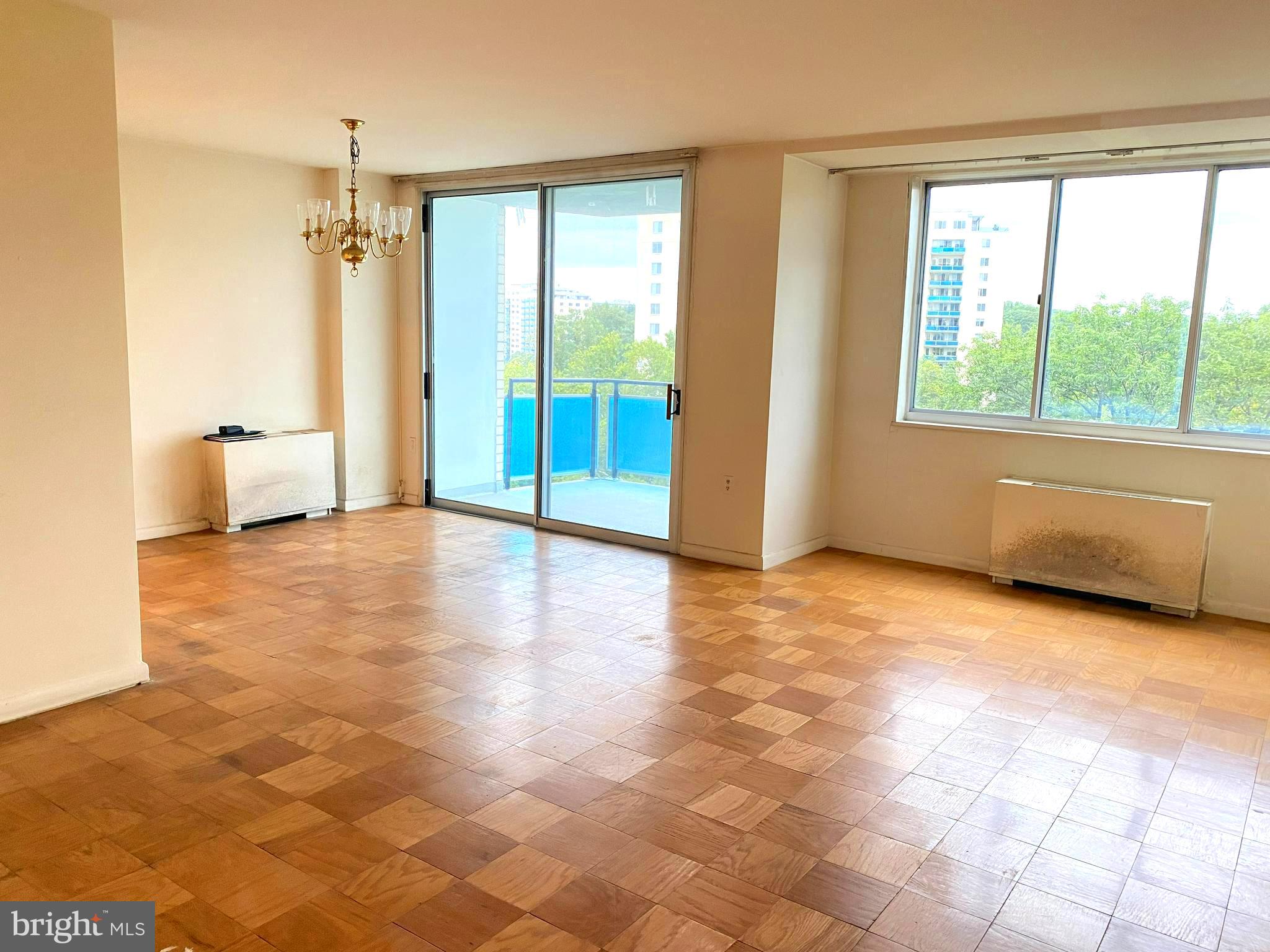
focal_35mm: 26
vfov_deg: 53.1
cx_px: 635
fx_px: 954
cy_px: 476
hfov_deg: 67.3
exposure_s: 1/60
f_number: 1.8
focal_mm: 4.25
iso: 100
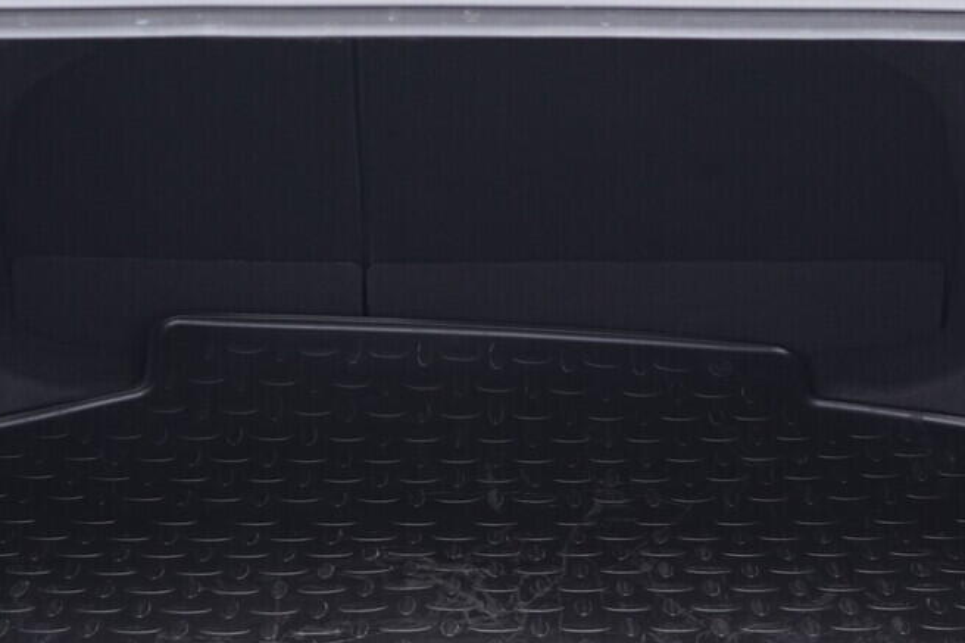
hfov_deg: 25.7
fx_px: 2117
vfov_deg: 17.3
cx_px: 494
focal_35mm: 79
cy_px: 269
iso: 500
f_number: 2.8
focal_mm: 24
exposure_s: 1/40
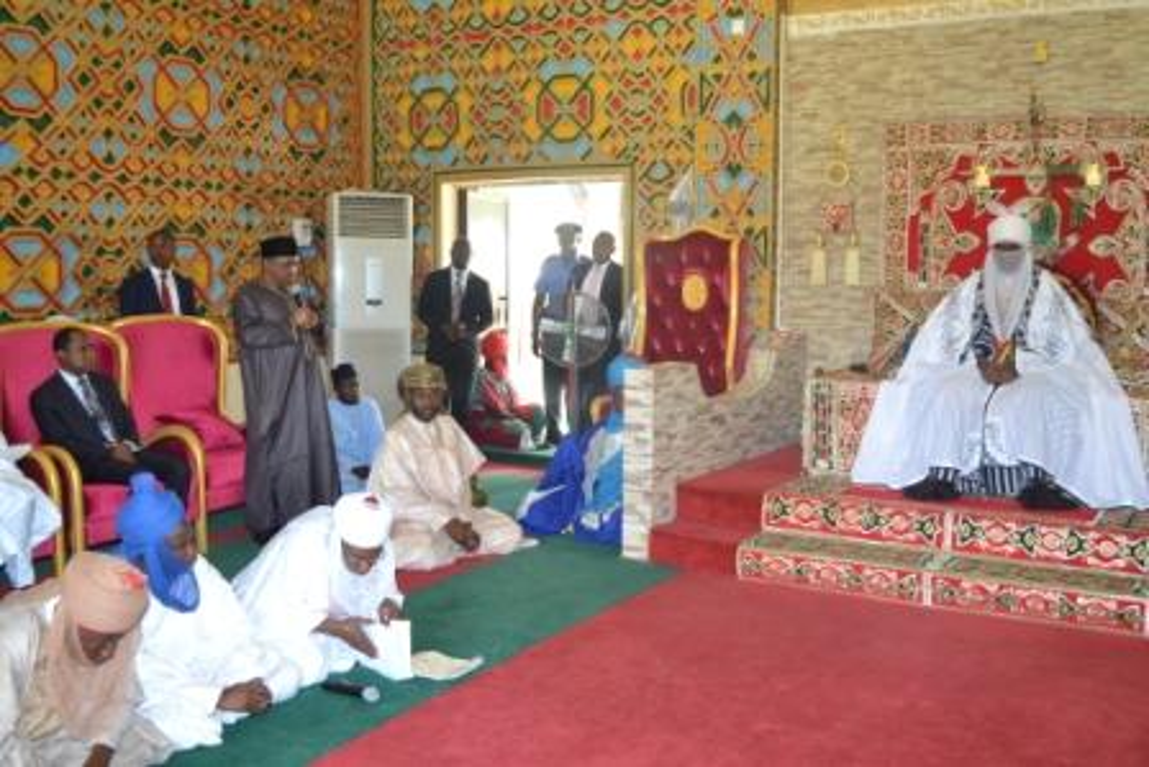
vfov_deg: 36.9
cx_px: 574
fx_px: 1149
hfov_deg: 53.1
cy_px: 384
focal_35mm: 36
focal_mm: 24
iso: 400
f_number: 4
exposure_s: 1/30
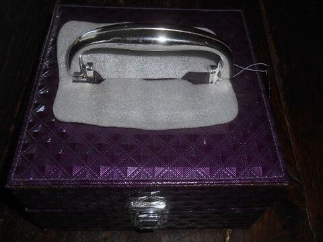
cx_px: 162
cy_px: 121
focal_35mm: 35
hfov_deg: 52.6
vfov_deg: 40.7
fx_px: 327
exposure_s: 1/30
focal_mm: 6.3
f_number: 3.7
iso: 80
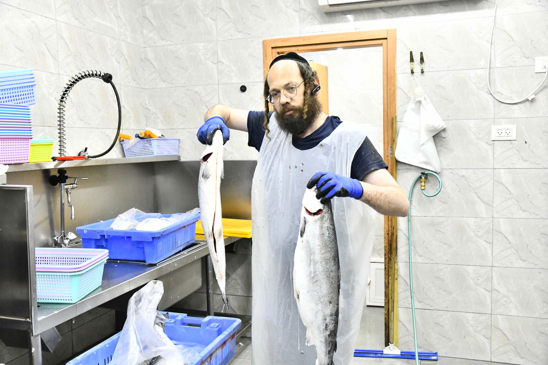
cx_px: 274
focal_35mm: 35
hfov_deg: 54.4
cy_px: 182
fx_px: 533
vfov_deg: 37.8
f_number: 5.6
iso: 4000
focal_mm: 35
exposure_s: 1/100
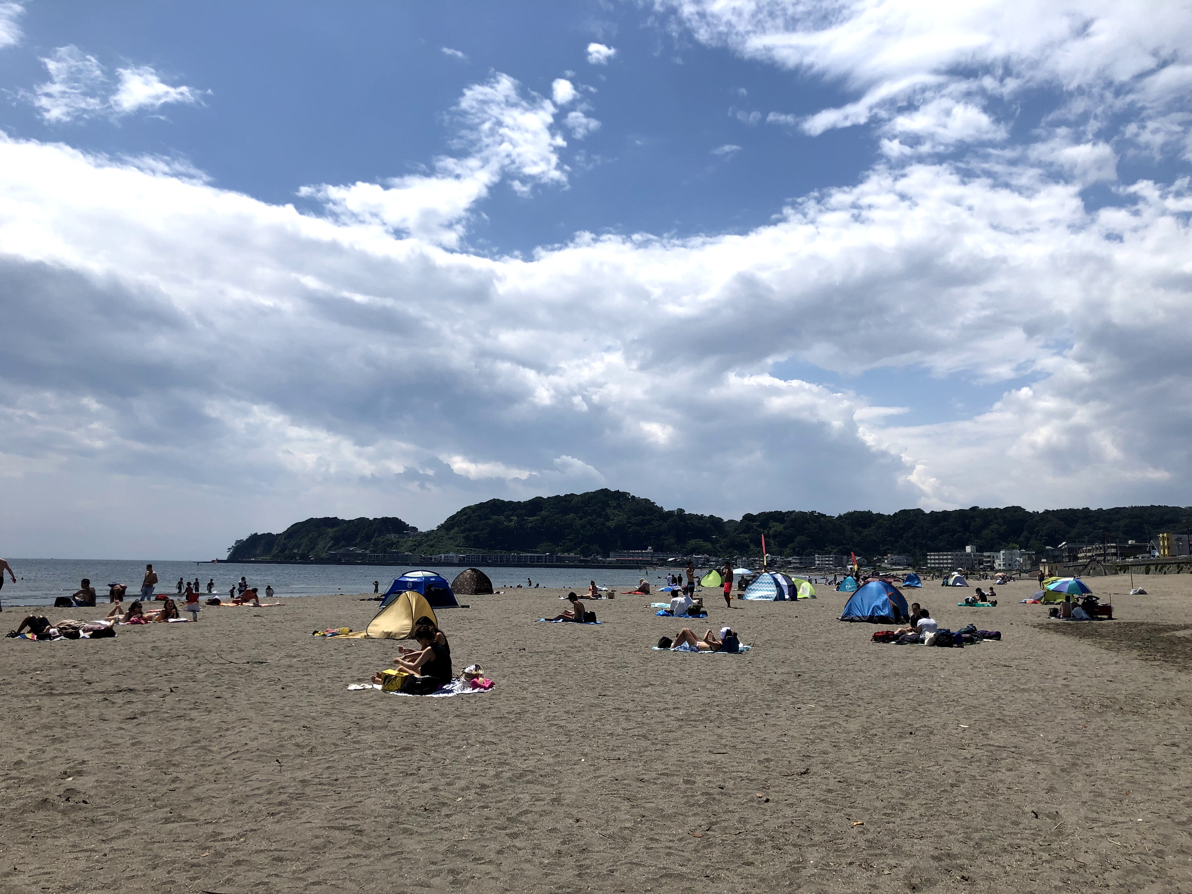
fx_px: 964
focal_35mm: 28
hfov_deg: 63.4
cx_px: 596
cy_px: 447
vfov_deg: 49.7
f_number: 1.8
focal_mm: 3.99
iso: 20
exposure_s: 1/3690
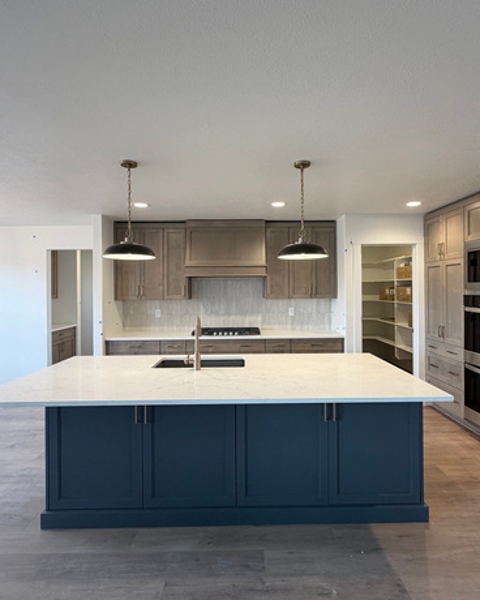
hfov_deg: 70.8
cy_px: 290
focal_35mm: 19
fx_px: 337
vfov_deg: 83.3
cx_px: 250
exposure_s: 1/120
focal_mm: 2.22
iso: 200
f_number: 2.2
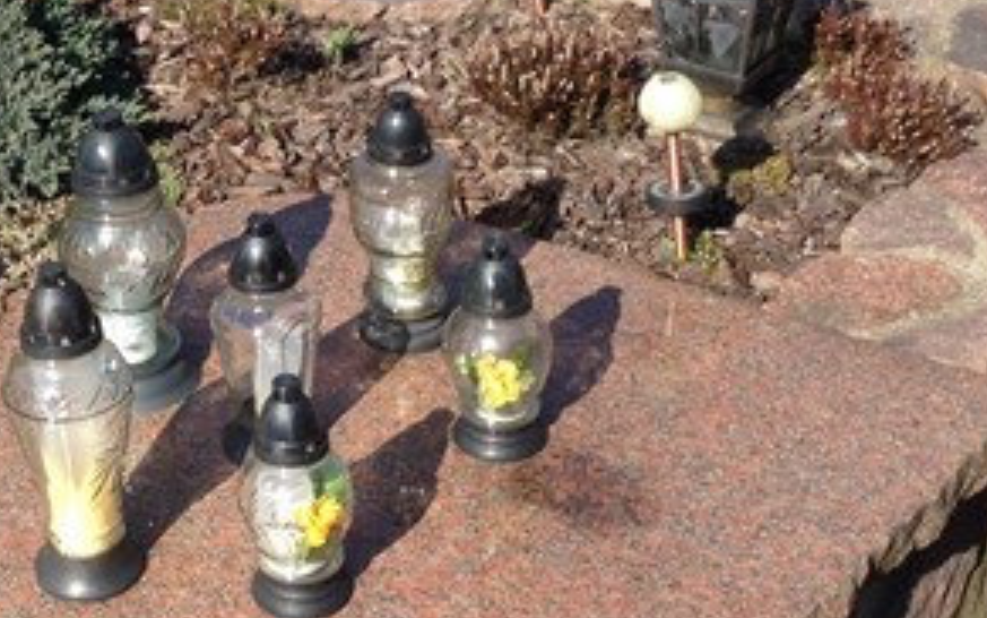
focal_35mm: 77
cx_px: 3
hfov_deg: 25.5
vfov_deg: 16.7
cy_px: 58
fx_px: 2072
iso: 50
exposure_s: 1/985
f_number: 2.4
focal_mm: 4.12
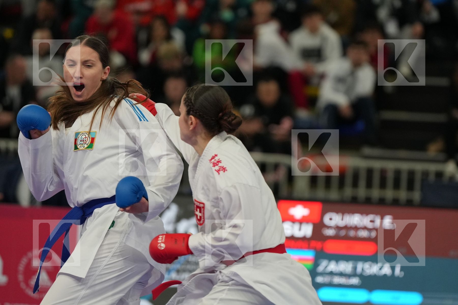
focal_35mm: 270
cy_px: 152
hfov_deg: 7.6
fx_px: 3435
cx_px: 229
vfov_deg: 5.1
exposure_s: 1/1000
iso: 1600
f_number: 2.8
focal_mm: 180
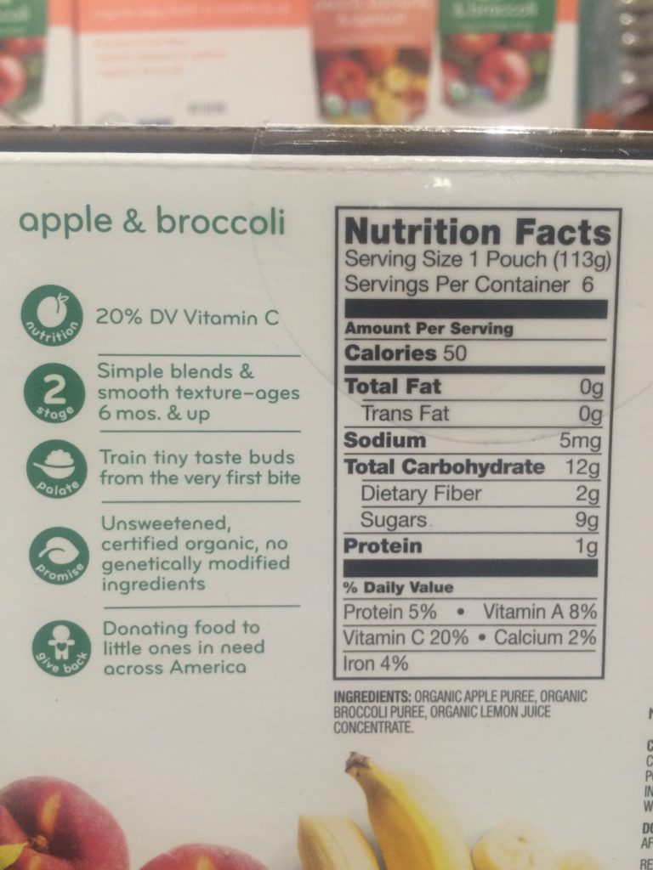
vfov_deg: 61.7
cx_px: 326
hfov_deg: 48.2
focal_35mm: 29
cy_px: 435
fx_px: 729
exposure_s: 1/30
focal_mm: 4.15
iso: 64
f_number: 2.2
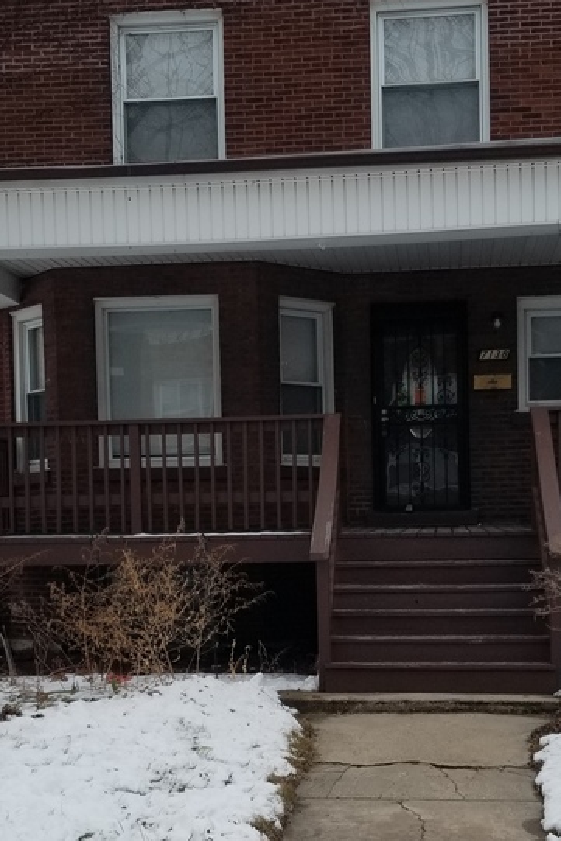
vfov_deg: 36.6
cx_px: 331
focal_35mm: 54
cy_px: 536
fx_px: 1261
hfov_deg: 25.0
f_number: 1.7
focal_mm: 4.25
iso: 50
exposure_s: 1/996
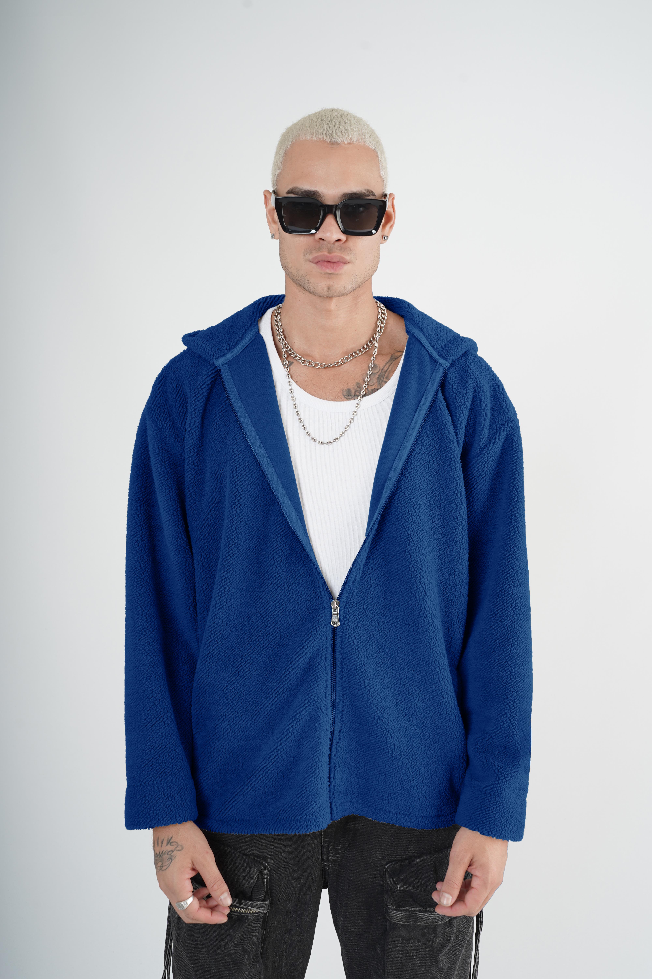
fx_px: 1168
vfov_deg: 45.4
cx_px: 326
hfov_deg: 31.2
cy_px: 490
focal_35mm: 43
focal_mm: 43
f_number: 8
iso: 200
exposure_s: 1/160
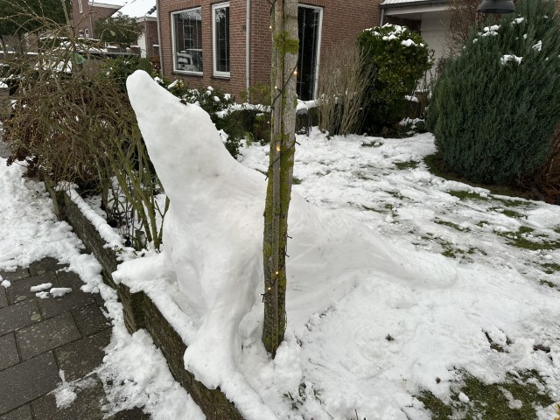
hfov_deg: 71.6
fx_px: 388
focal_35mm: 24
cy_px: 210
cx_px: 280
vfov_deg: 56.8
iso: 64
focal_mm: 6.86
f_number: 1.78
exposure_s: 1/121
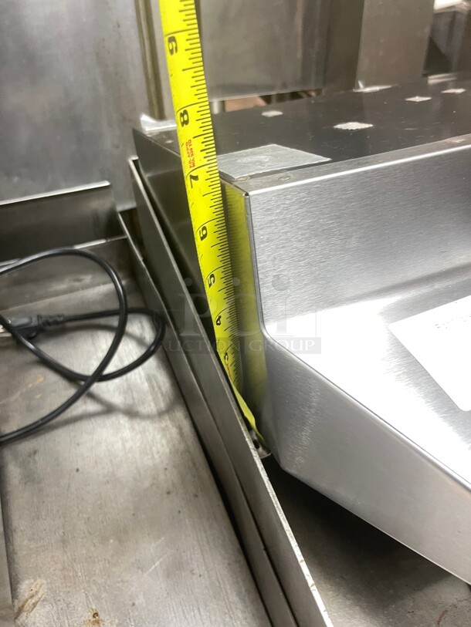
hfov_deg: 53.1
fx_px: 472
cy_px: 314
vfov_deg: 67.3
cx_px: 236
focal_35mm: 26
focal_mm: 5.1
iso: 250
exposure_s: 1/60
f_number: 1.6
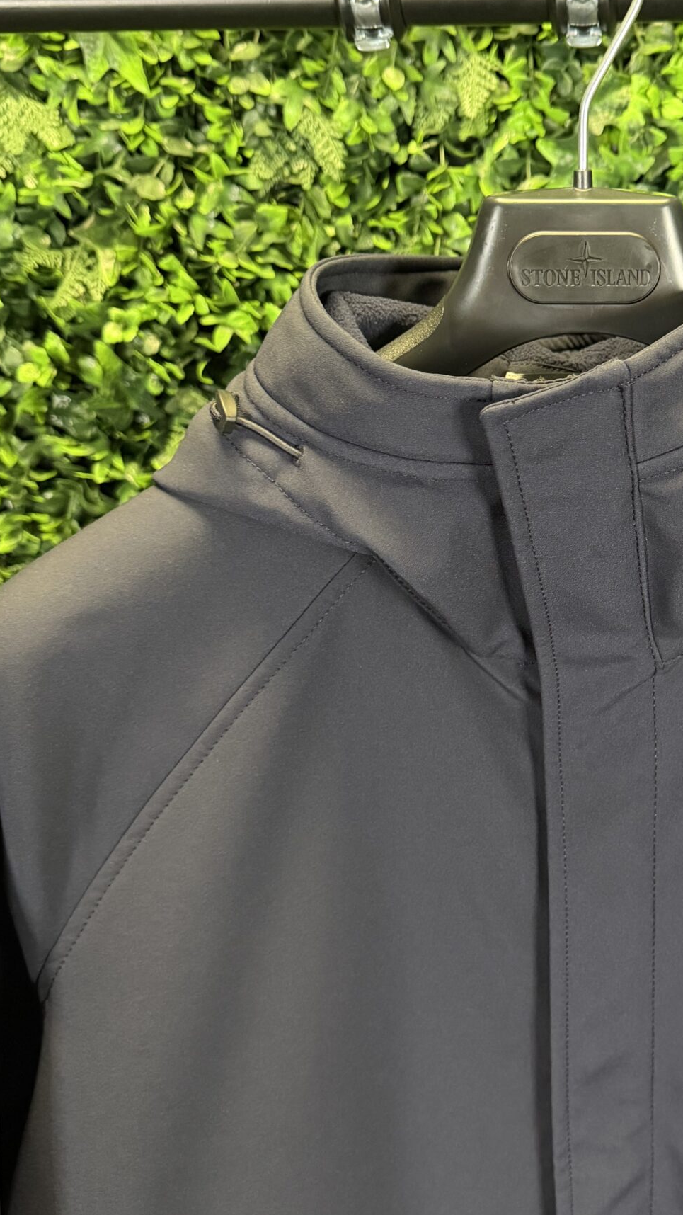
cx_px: 586
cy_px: 523
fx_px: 1256
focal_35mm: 39
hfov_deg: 29.4
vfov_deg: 51.4
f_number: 1.78
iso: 800
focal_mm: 6.76
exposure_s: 1/59
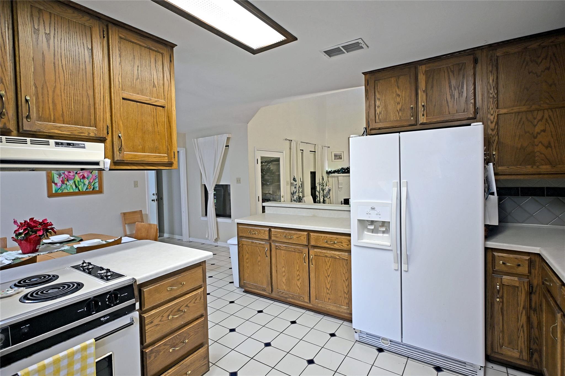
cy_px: 188
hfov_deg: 90.0
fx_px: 282
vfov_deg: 67.3
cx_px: 282
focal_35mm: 18
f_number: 3.5
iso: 180
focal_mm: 12
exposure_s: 1/20
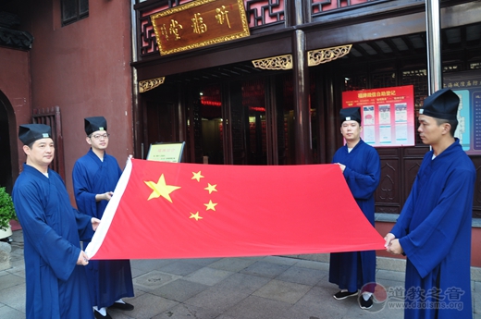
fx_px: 360
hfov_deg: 67.5
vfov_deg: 47.8
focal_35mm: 27
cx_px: 240
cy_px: 160
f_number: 8
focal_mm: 18
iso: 400
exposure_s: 1/50
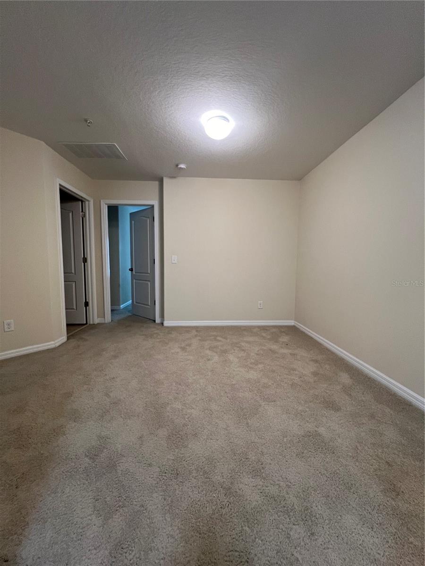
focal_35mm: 13
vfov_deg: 106.2
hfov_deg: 89.9
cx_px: 212
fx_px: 213
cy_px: 283
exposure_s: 1/60
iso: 200
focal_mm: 1.57
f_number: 1.8
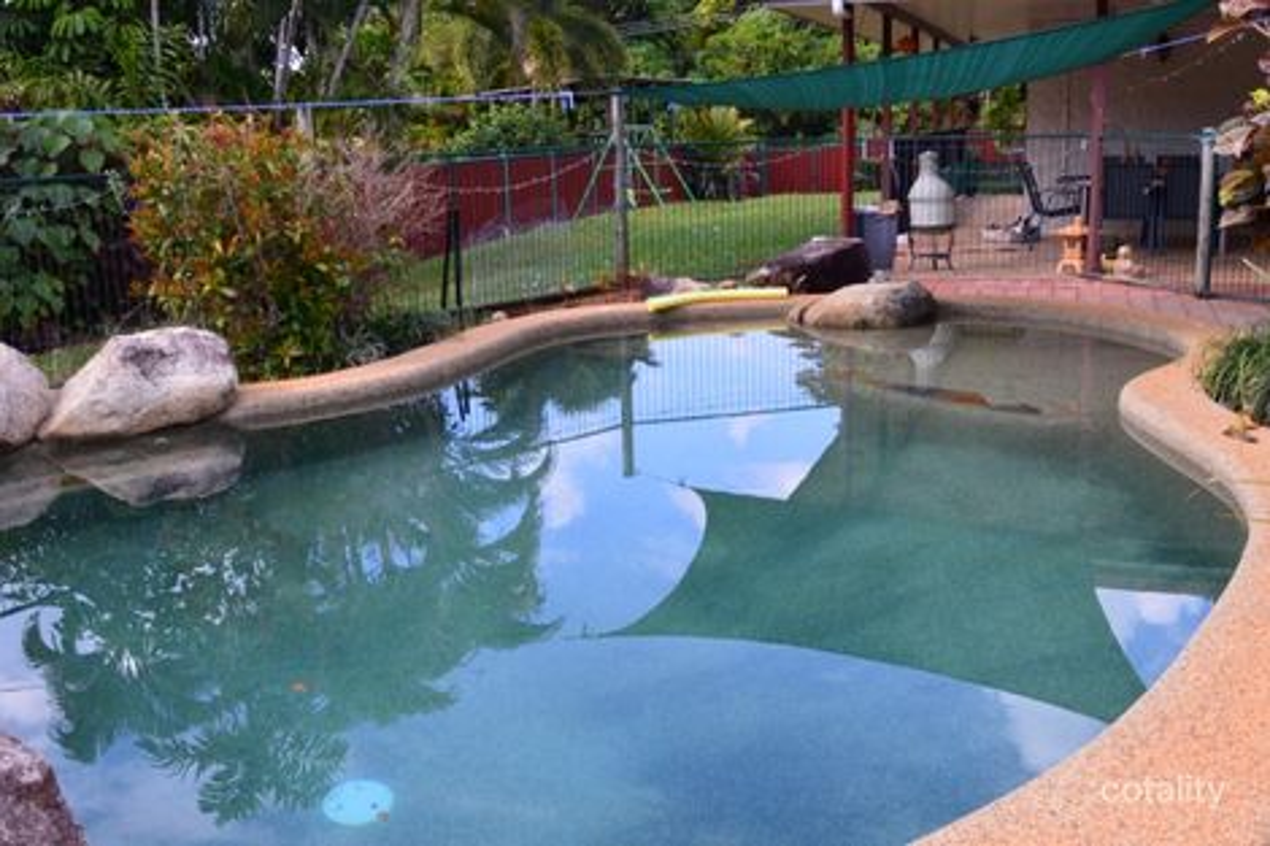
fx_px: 1269
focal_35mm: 36
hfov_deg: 53.1
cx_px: 635
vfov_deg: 36.8
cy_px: 423
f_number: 9
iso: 400
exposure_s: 1/160
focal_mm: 24
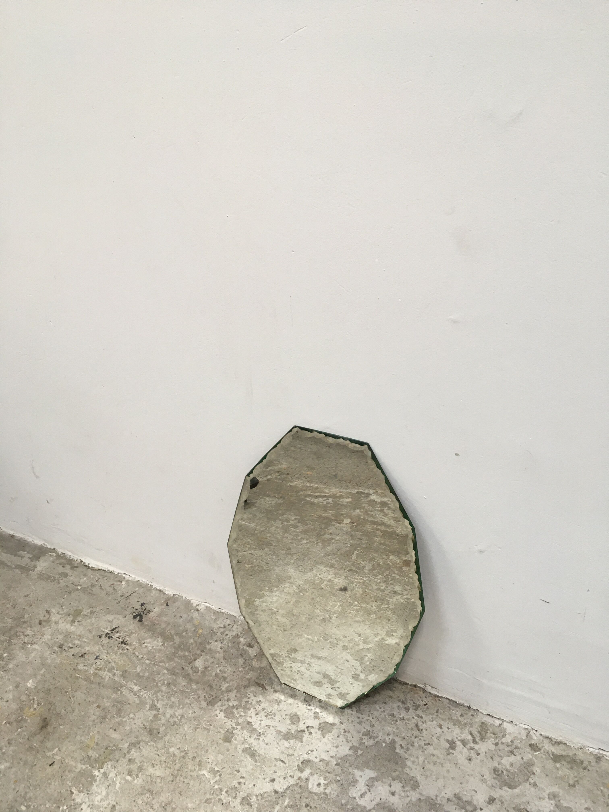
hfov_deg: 48.2
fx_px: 680
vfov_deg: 61.7
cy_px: 406
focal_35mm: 29
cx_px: 304
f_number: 2.2
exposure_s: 1/33
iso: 50
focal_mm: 4.15
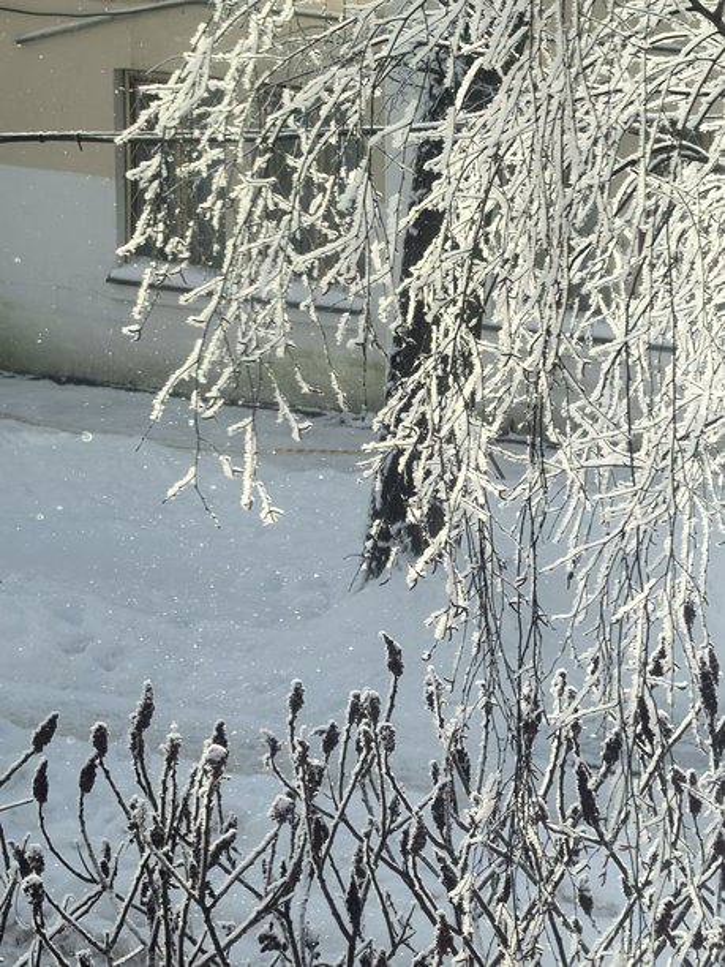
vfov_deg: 9.4
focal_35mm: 210
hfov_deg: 7.1
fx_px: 5864
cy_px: 484
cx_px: 362
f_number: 2.1
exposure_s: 1/320
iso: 50
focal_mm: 15
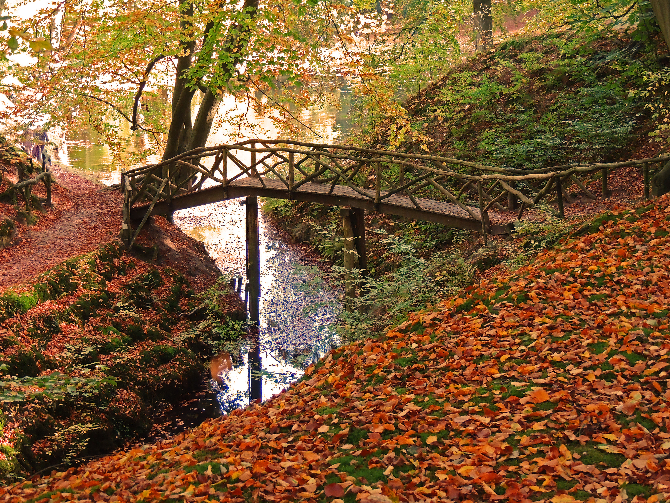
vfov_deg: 21.0
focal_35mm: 70
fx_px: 1355
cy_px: 252
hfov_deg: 27.8
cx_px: 335
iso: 560
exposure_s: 1/60
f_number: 3.9
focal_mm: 12.4
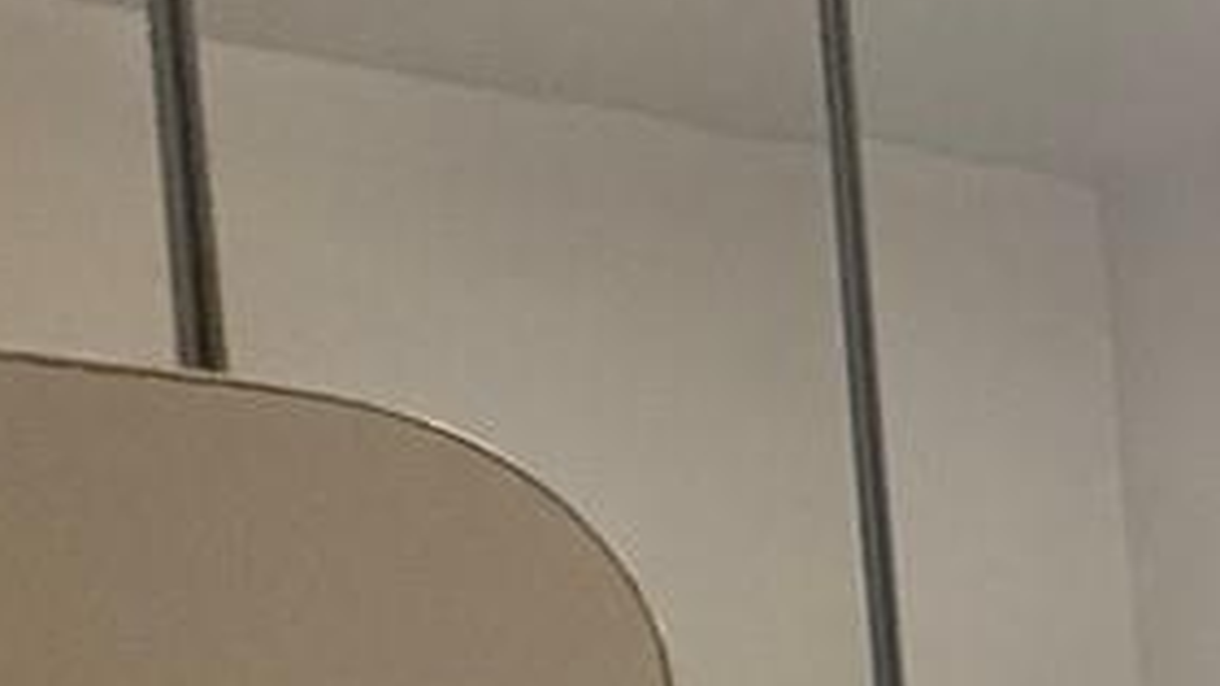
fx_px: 2814
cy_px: 1111
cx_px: 3139
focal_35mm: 87
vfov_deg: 13.0
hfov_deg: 13.8
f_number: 2.2
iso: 400
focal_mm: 2.22
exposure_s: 1/120
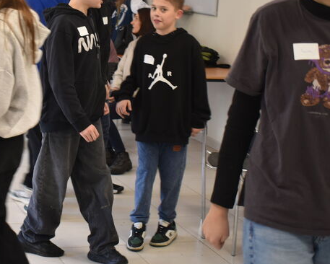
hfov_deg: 22.9
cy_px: 88
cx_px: 58
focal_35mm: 82
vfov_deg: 18.7
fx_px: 801
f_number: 4
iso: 450
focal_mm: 26
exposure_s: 1/60
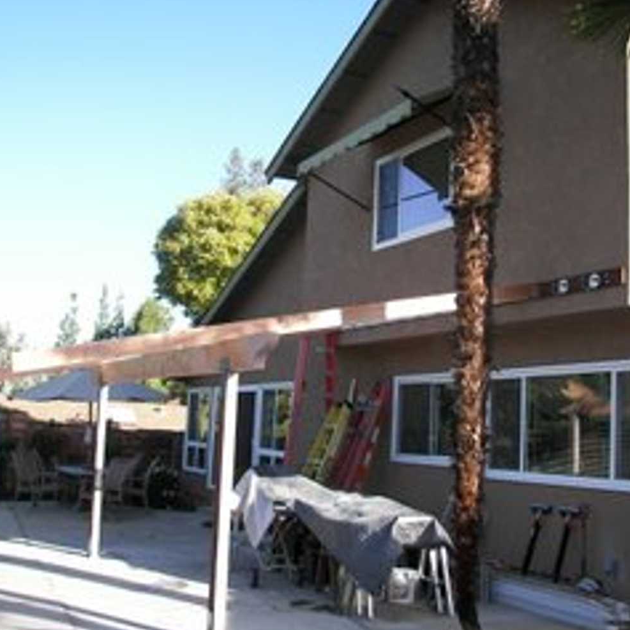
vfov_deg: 39.2
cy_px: 315
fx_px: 885
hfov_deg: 39.2
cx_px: 315
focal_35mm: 43
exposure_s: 1/320
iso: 50
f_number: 2.8
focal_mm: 6
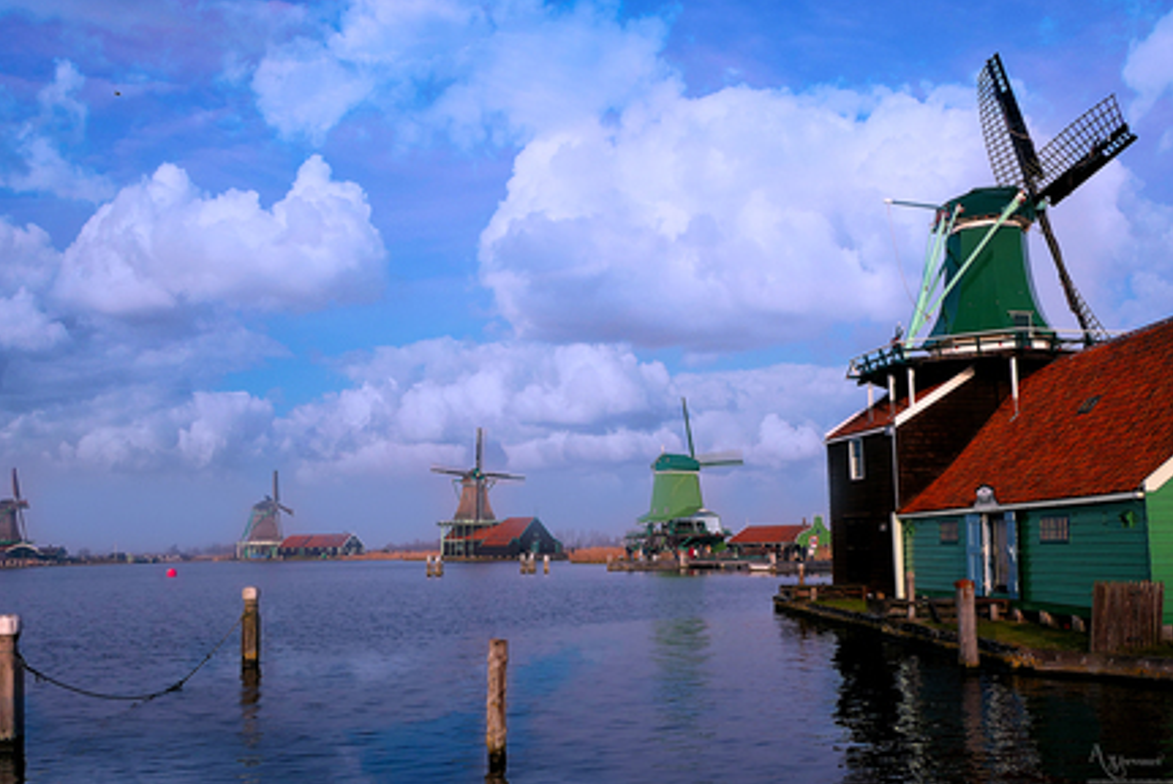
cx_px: 574
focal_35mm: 32
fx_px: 1043
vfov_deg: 41.2
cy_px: 380
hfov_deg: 58.7
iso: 125
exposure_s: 1/800
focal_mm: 10.9
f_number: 4
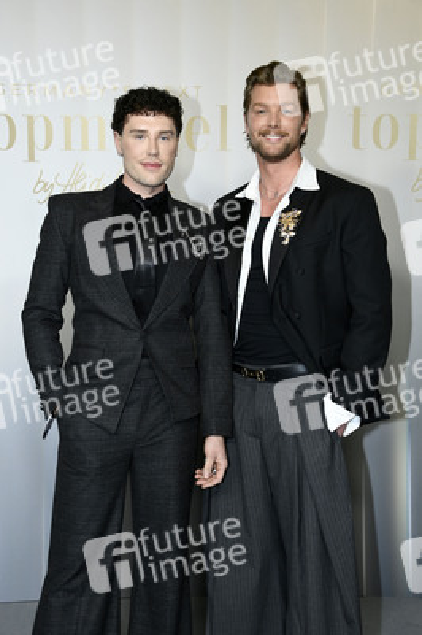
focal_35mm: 55
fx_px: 969
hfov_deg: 24.6
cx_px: 211
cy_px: 318
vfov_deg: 36.3
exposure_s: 1/250
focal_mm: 55
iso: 1000
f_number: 5.6
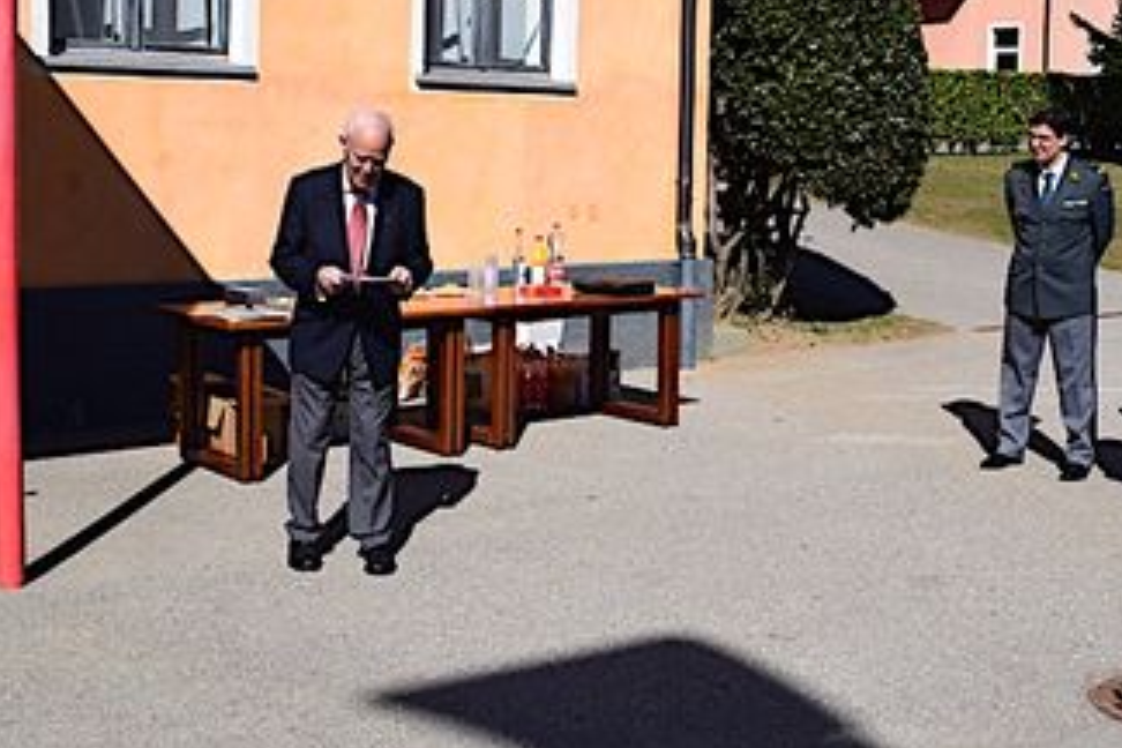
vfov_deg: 26.9
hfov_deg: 39.5
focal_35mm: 50
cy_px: 287
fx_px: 1558
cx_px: 644
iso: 280
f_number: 11
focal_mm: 18
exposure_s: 1/500
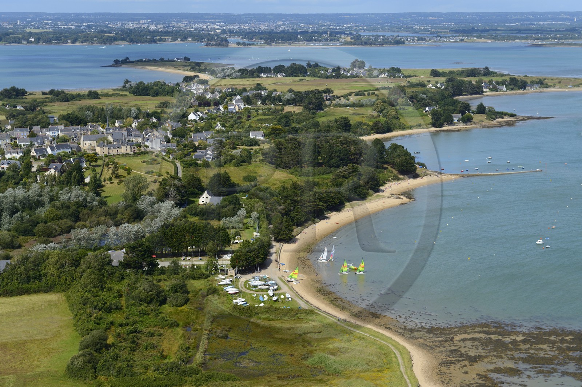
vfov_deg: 22.6
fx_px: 969
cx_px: 291
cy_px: 194
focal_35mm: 60
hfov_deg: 33.4
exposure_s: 1/1000
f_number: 7.1
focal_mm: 60
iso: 400
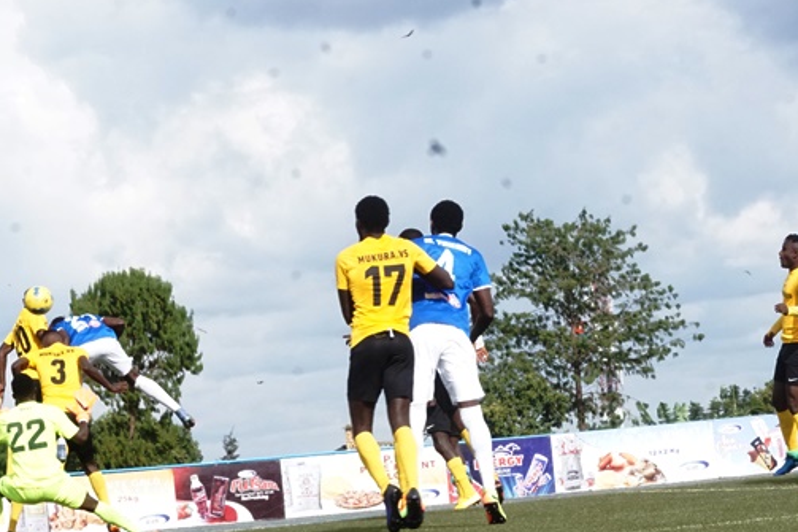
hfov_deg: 11.5
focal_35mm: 179
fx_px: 3962
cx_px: 393
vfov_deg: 7.7
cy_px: 134
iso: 2000
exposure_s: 1/400
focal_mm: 75
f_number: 16
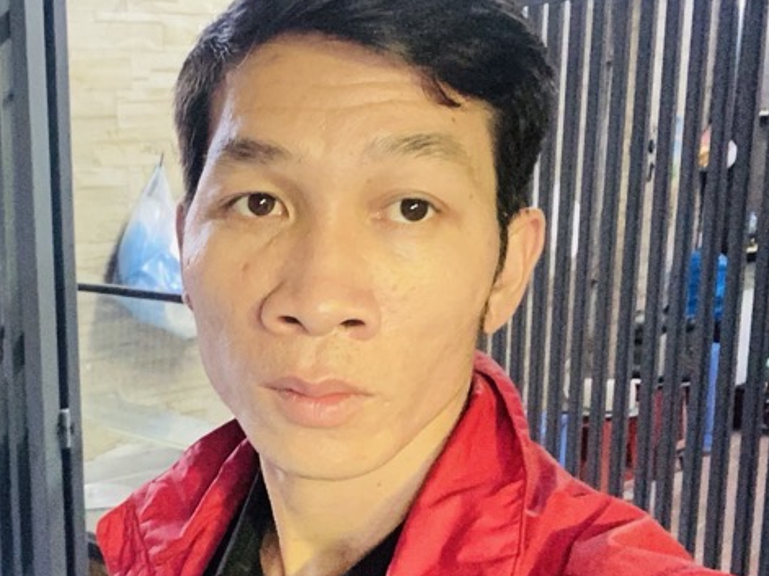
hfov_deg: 37.2
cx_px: 181
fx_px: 1110
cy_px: 401
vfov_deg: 28.8
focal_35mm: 50
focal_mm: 2.71
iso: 400
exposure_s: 1/25
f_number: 2.2
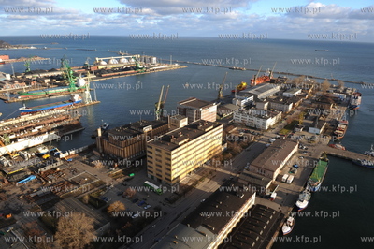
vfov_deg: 53.1
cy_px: 124
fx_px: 249
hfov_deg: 73.8
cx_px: 187
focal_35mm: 24
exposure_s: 1/160
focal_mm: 24
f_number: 7.1
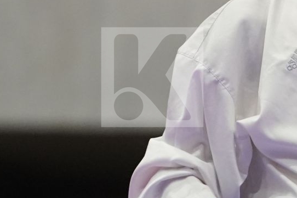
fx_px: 8214
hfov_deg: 2.1
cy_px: 77
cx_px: 338
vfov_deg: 1.4
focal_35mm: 996
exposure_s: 1/1000
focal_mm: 200
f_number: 2.8
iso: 3200
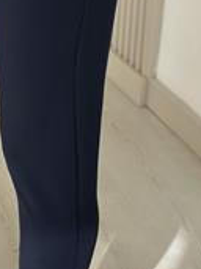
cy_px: 83
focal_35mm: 150
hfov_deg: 9.8
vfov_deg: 13.1
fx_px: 1163
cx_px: -5
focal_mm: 6.86
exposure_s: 1/527
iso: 80
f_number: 1.78
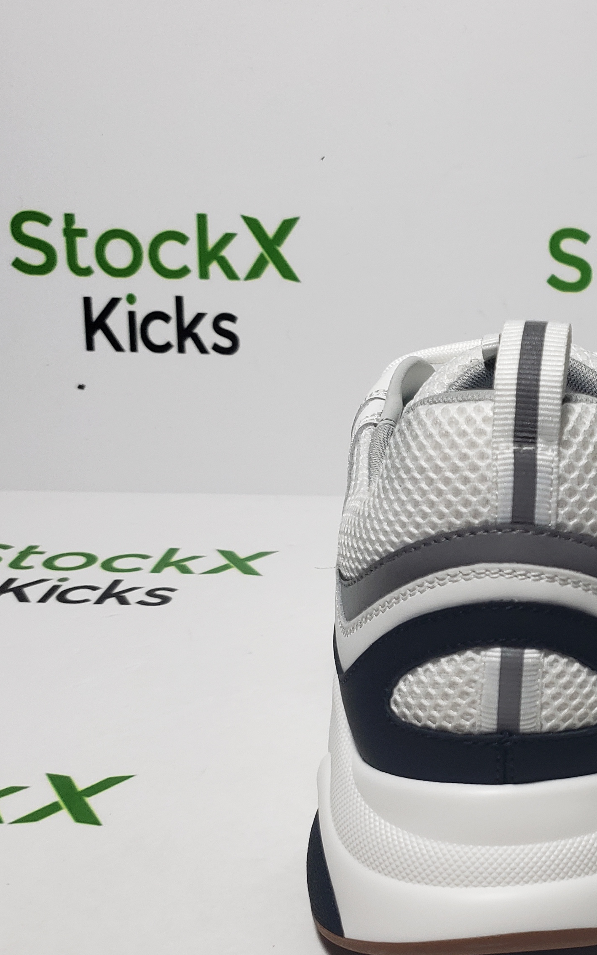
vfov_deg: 40.8
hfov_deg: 24.8
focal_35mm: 49
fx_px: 1276
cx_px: 632
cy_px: 592
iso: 50
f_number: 1.5
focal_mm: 4.3
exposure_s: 1/517
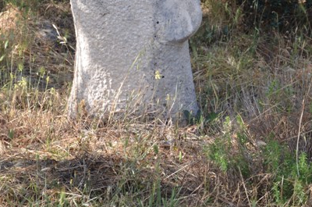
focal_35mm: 156
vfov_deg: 8.7
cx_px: 190
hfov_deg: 13.2
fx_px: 1349
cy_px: 7
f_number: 5.6
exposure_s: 1/125
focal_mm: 52
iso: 200
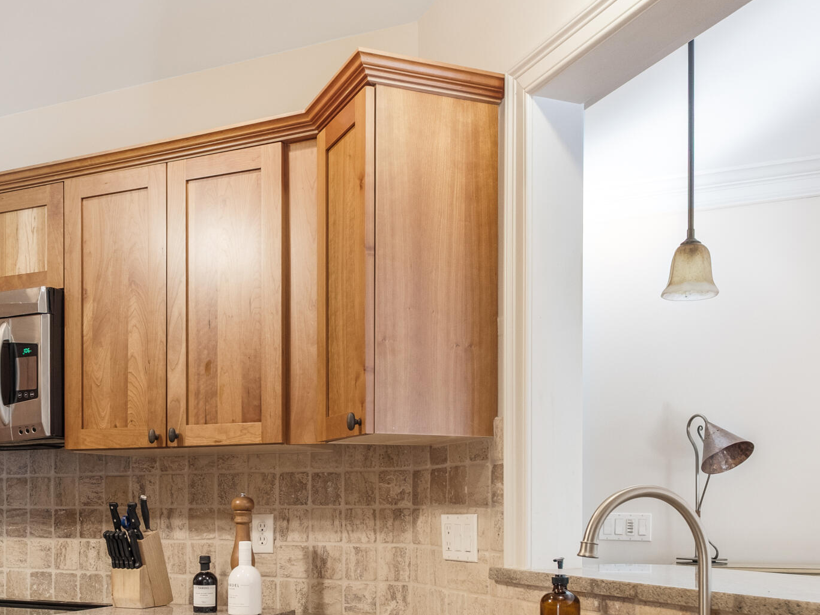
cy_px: 521
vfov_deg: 36.0
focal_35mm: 38
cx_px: 319
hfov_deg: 48.6
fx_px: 900
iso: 400
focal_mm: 12
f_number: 4
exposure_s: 1/280
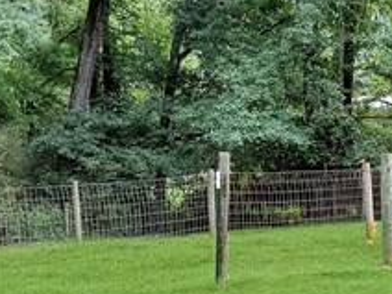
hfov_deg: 15.9
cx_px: 540
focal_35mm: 116
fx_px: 1314
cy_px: 231
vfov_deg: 12.7
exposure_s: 1/1139
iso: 100
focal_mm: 6.76
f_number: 1.78
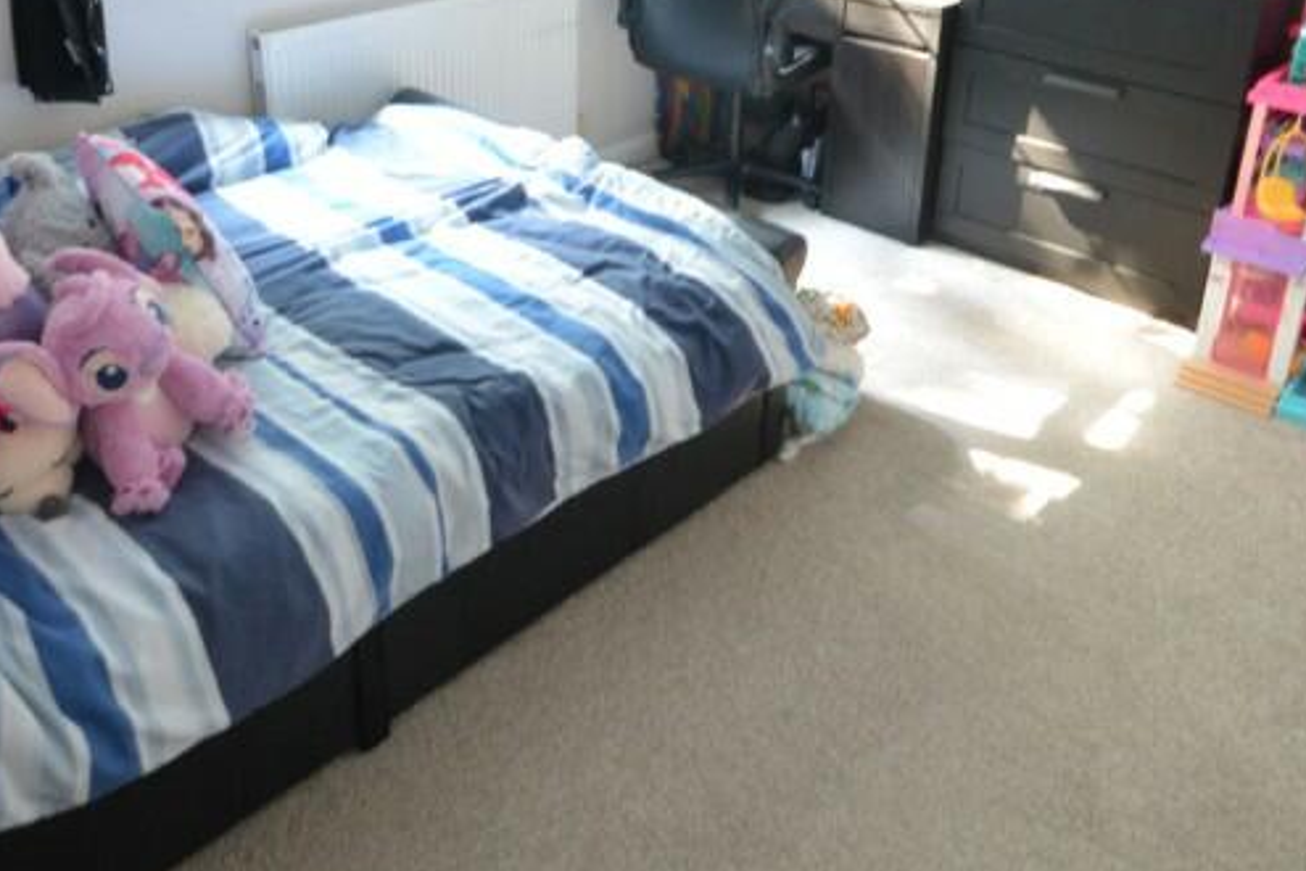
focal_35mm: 31
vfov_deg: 40.2
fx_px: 1125
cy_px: 148
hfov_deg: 60.3
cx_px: 646
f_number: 8
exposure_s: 1/1.6
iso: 400
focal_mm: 10
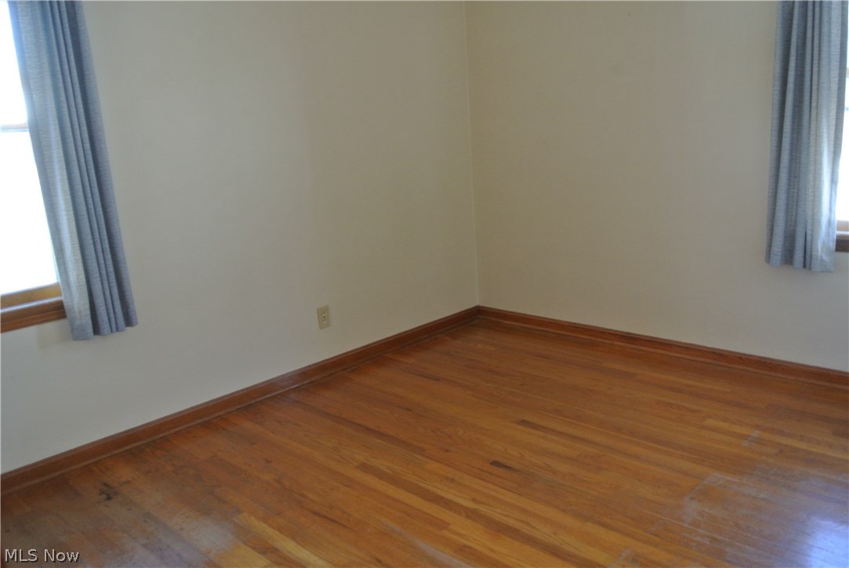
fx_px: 732
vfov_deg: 42.4
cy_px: 284
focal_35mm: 31
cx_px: 424
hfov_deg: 60.2
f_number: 3.8
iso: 400
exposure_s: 1/50
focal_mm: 11.8
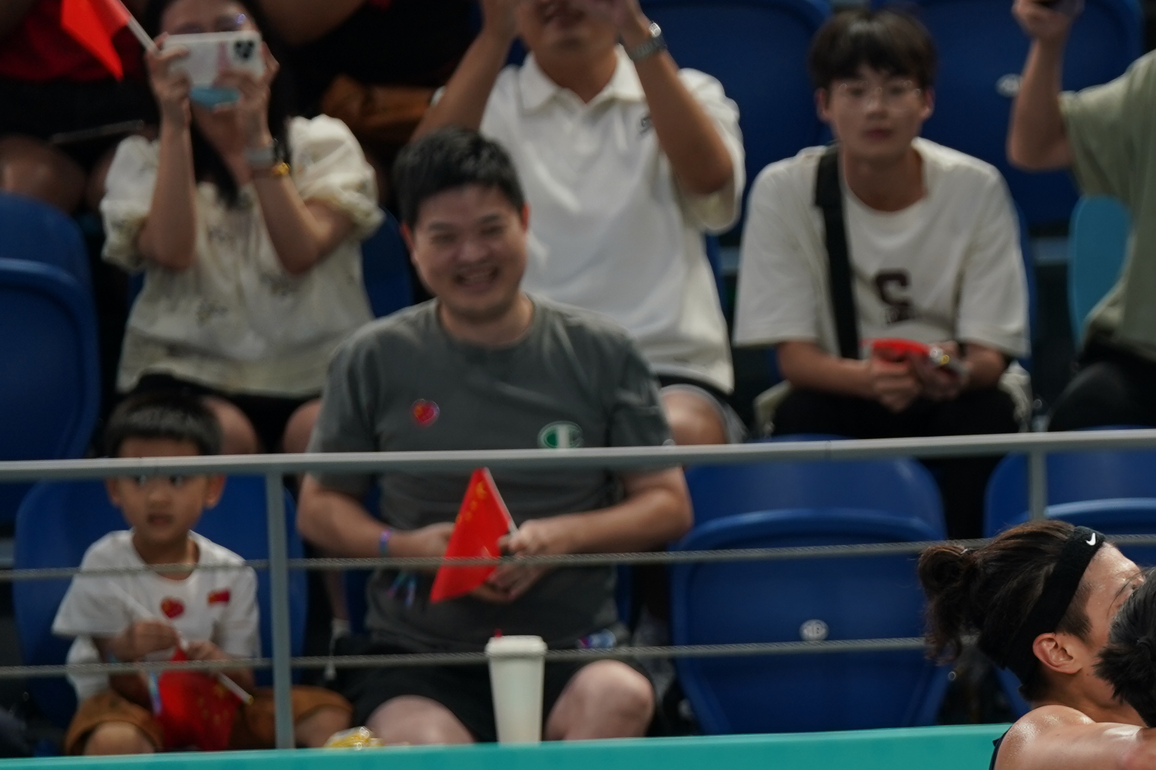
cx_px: 1452
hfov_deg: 3.6
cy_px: 847
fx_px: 18107
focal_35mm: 564
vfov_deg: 2.4
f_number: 2.8
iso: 200
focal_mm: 200
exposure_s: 1/250
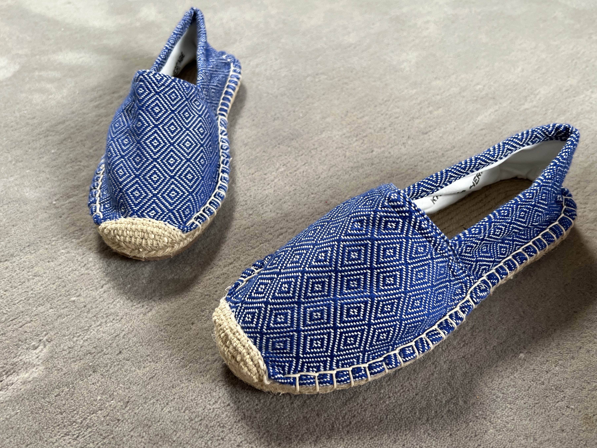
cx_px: 299
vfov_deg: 48.2
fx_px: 500
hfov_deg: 61.7
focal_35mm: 29
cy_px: 215
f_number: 1.5
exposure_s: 1/120
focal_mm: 5.7
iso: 125
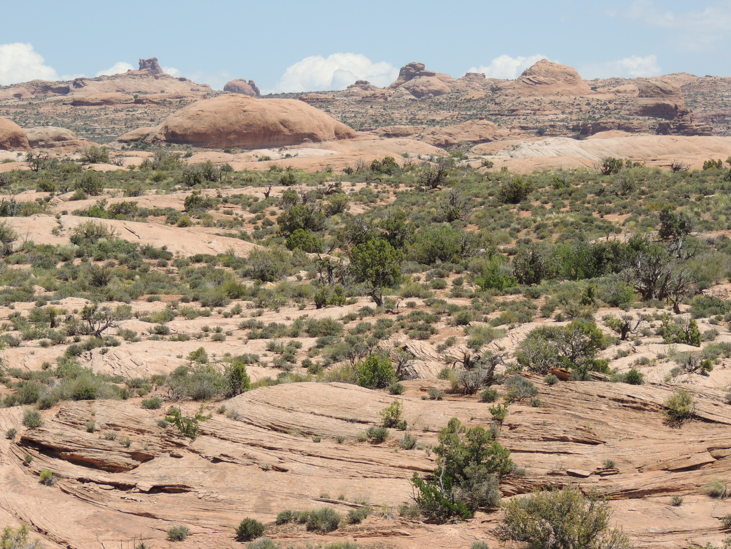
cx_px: 366
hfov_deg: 13.6
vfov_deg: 10.2
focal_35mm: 145
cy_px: 274
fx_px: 3062
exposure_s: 1/640
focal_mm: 25.8
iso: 100
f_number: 4.4
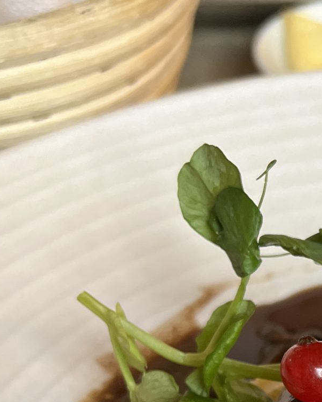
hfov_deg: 16.4
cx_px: 471
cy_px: 458
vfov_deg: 21.0
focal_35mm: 86
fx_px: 1024
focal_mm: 5.7
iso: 320
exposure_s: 1/50
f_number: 1.5
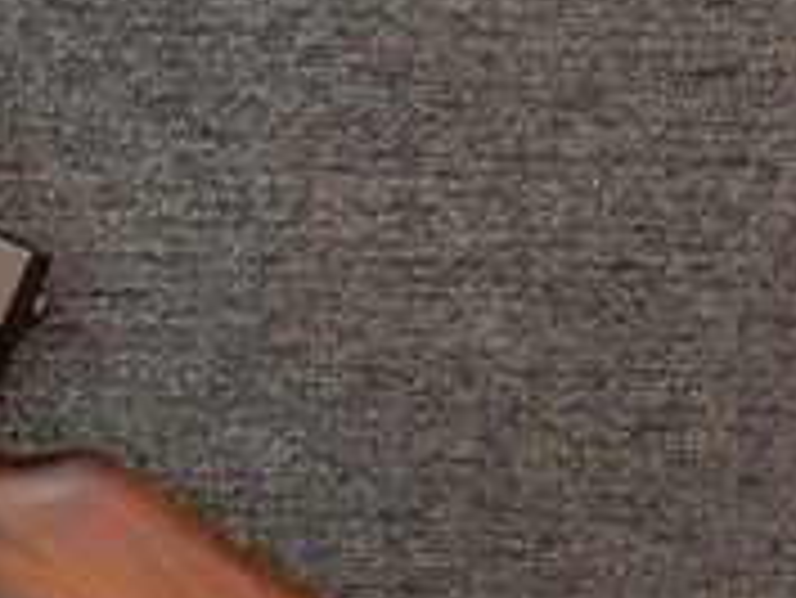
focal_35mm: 132
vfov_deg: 11.2
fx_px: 3037
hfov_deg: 13.4
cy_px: 342
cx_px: -643
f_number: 4
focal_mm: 6.4
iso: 450
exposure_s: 1/8
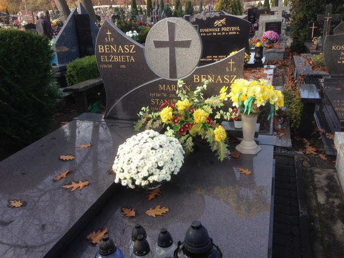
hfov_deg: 55.4
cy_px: 129
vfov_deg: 42.9
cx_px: 172
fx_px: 328
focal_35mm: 33
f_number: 2.4
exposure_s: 1/420
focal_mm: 4.12
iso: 50
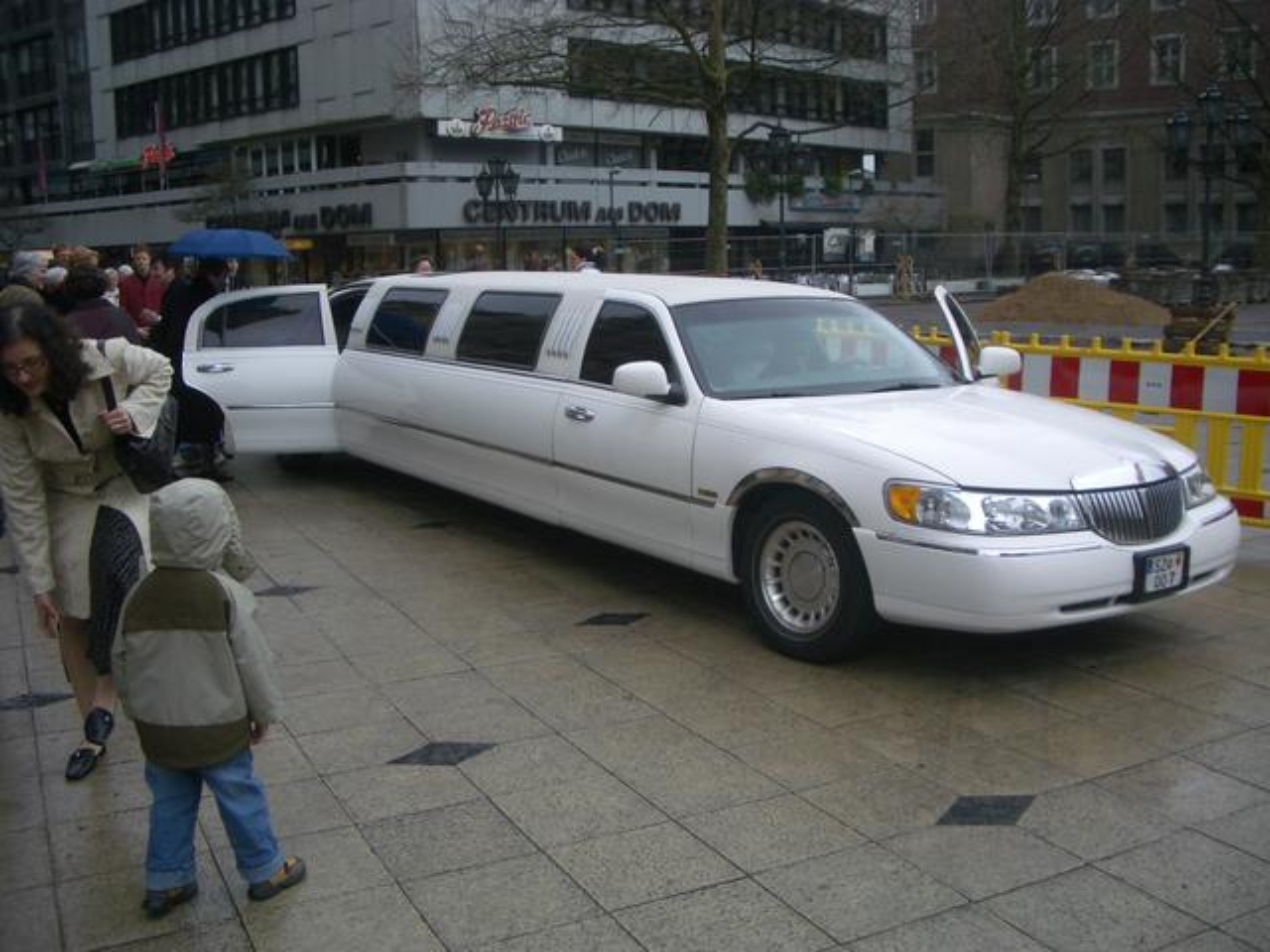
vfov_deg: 40.7
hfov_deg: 52.6
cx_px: 635
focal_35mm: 35
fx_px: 1284
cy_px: 476
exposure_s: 1/320
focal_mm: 5.8
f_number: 2.6
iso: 50
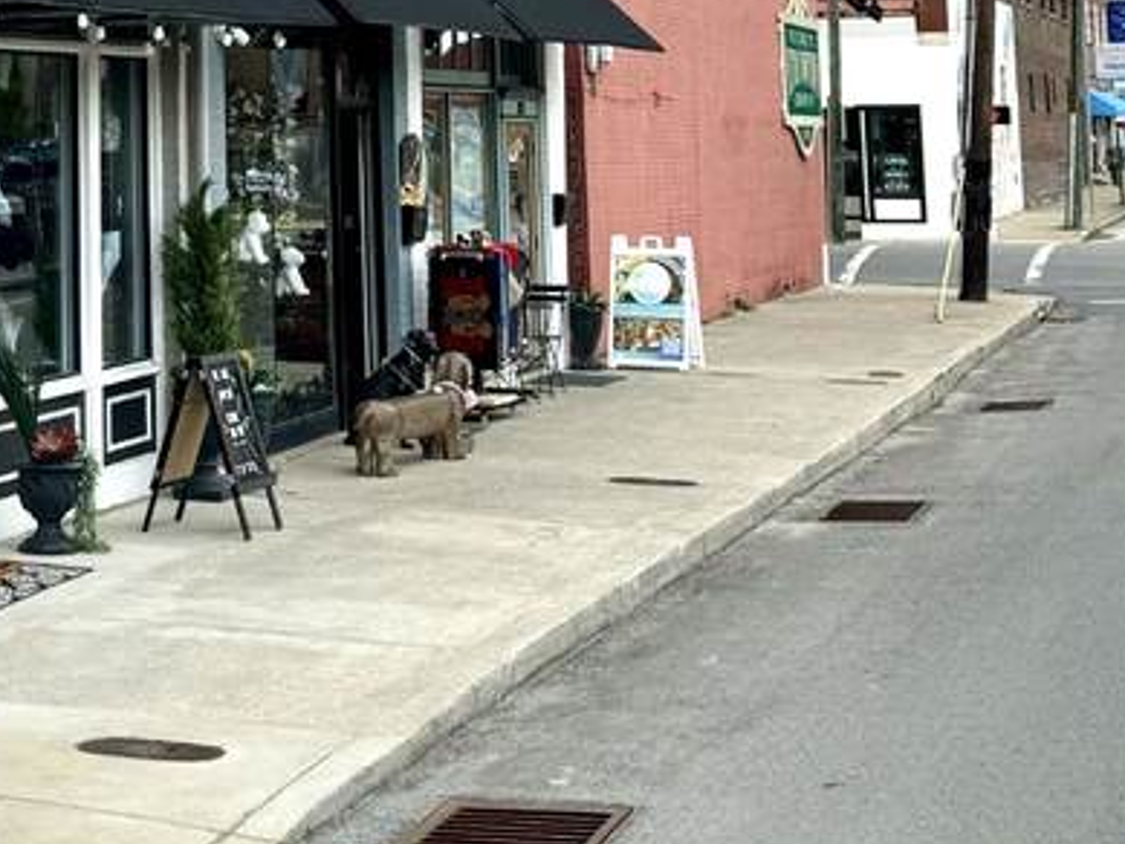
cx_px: 55
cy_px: -185
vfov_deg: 17.7
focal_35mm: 79
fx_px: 2568
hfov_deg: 23.8
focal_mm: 6.86
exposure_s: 1/3597
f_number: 1.78
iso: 80
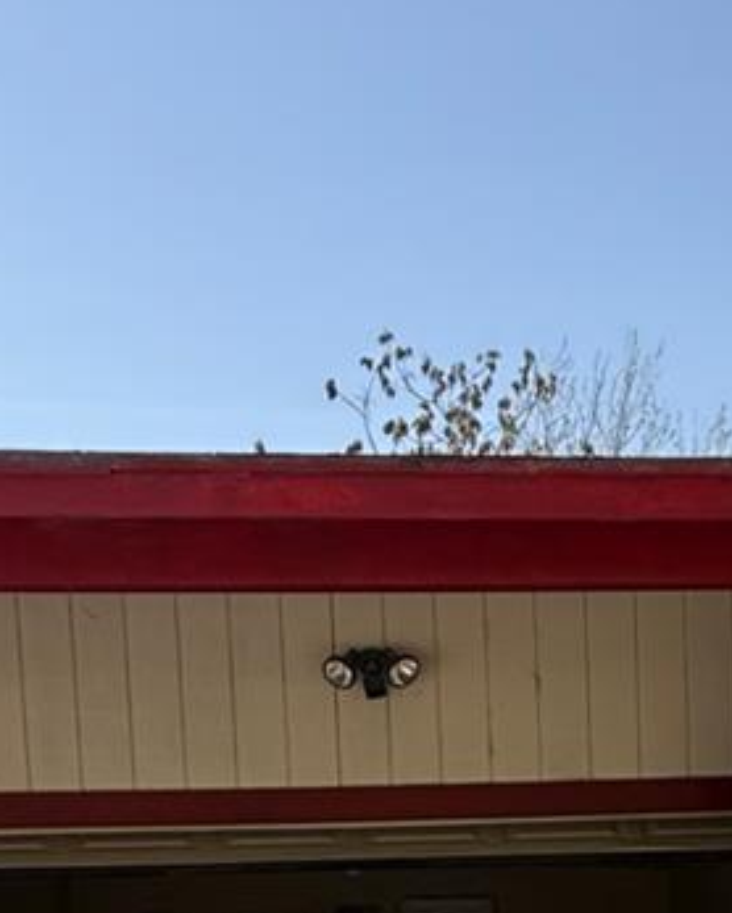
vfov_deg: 27.2
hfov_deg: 25.4
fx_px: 1596
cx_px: 581
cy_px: 1160
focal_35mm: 59
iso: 64
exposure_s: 1/1698
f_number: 2.2
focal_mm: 2.22
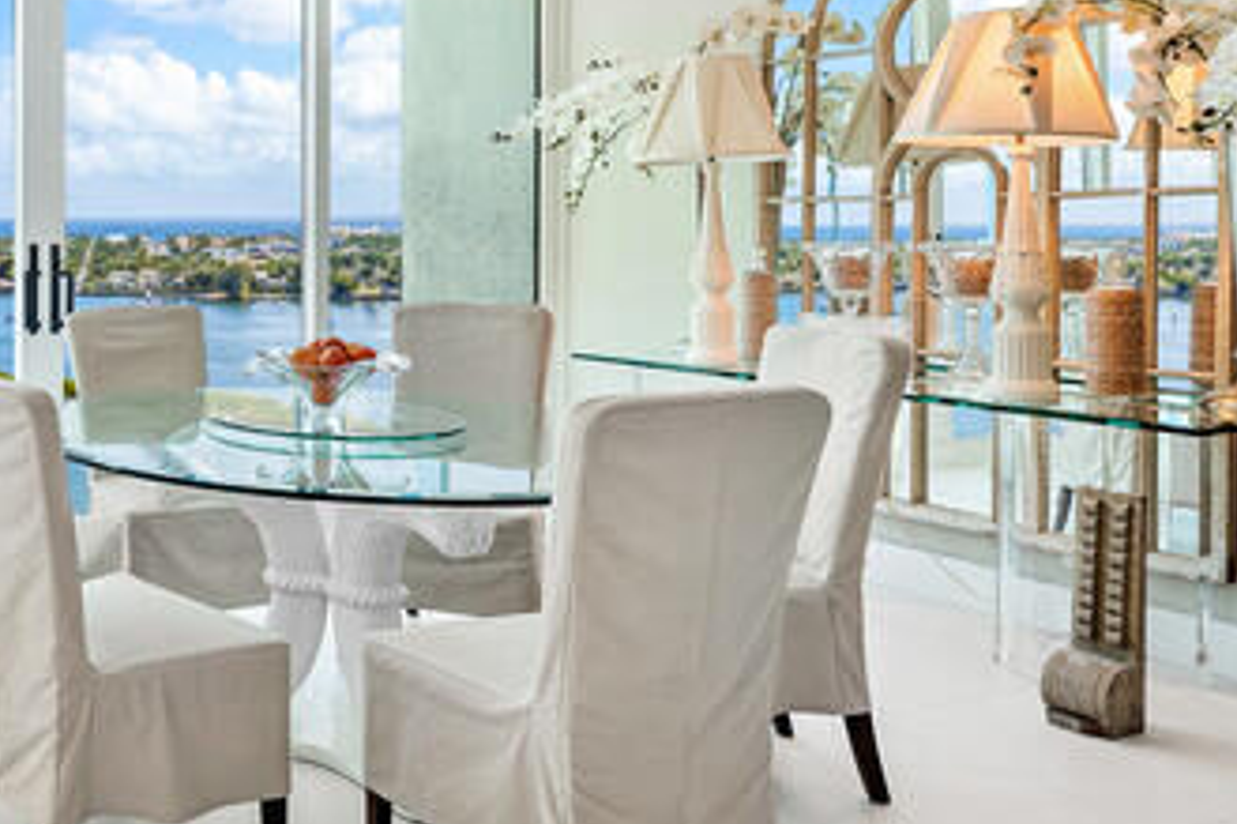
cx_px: -15
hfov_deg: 44.7
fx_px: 1234
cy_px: 231
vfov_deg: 36.2
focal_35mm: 36
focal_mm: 14.8
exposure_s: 1/13
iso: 160
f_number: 8
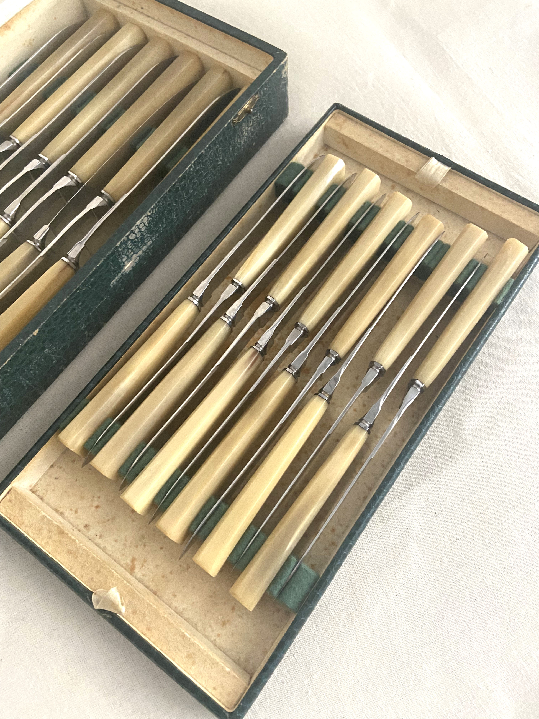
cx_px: 270
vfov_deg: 67.3
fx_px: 540
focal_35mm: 26
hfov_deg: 53.1
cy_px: 360
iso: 500
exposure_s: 1/57
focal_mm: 4.25
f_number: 1.8
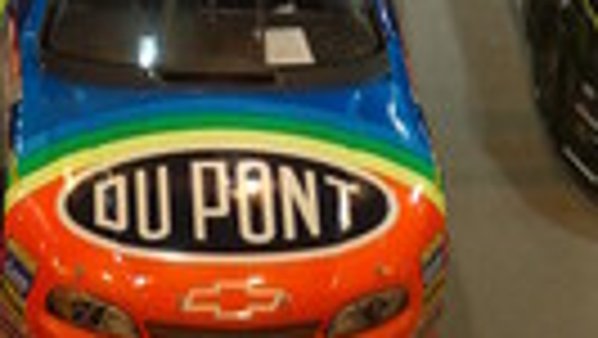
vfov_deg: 5.5
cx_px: 443
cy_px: -221
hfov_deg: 9.9
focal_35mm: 217
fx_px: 3443
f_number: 4
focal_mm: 25.63
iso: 640
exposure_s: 1/80
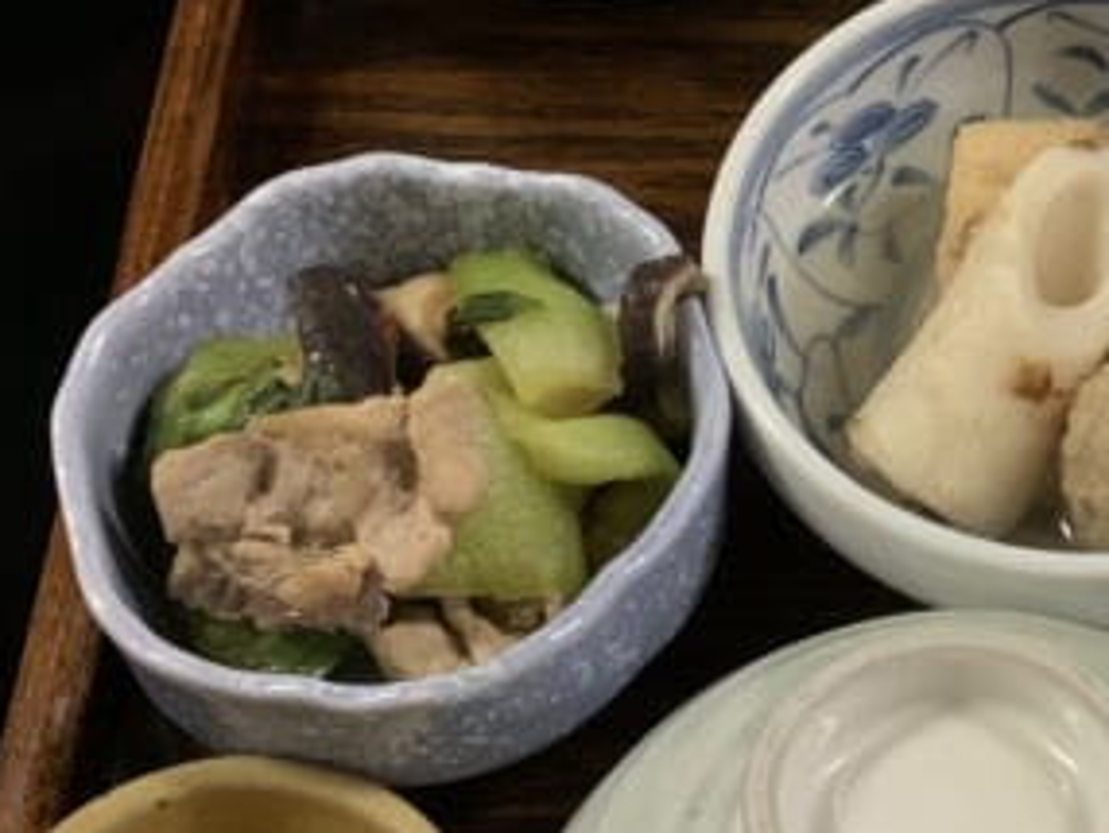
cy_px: 46
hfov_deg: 20.5
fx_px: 2982
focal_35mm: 93
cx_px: 1078
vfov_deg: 15.7
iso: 800
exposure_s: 1/30
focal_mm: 4.25
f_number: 1.8
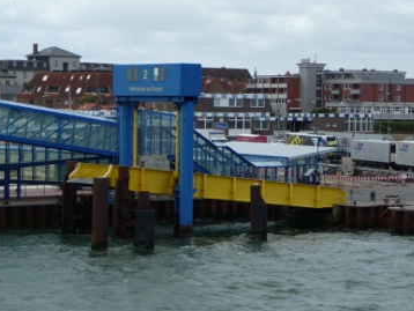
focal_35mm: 125
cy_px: 150
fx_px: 1496
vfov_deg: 11.9
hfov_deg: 15.8
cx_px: 221
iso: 100
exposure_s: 1/640
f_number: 4.7
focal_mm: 19.1
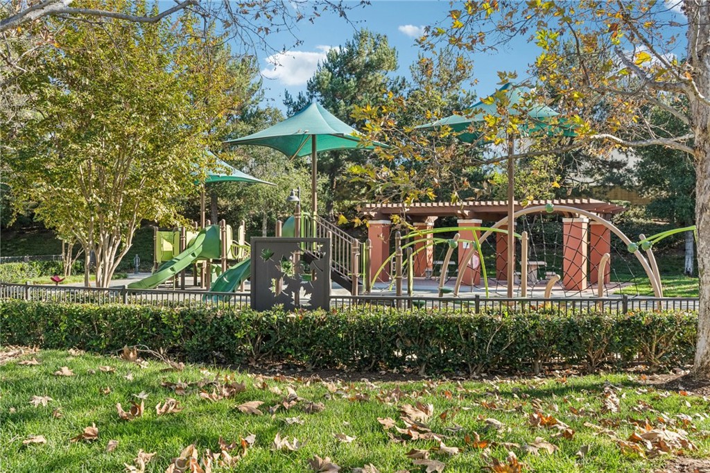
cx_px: 355
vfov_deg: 38.9
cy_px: 236
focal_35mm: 34
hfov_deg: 55.8
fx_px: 670
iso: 100
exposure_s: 1/100
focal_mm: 34
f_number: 8
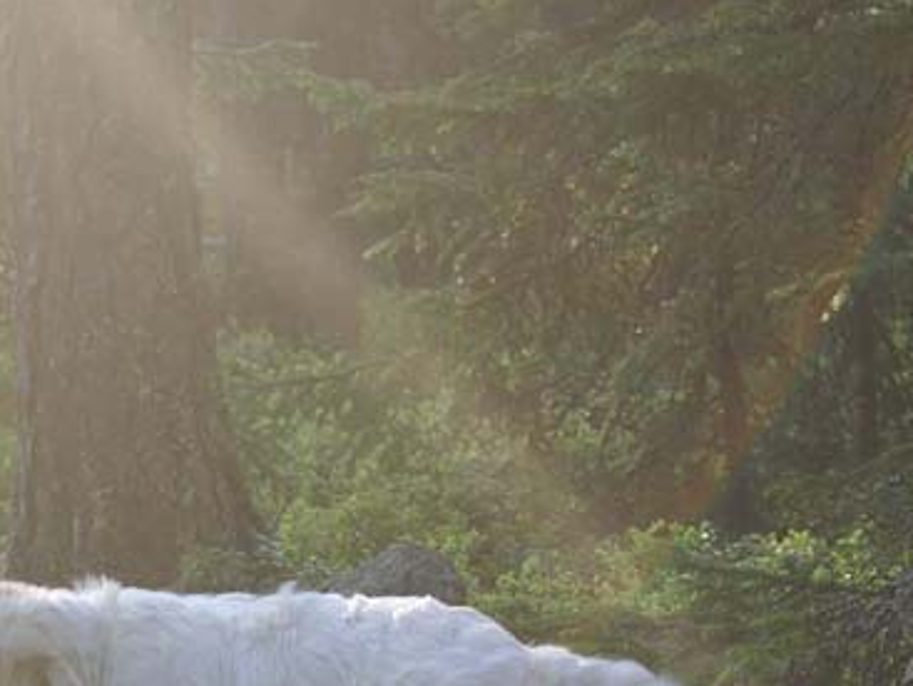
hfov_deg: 12.4
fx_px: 4145
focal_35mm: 157
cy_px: 618
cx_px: 37
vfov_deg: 9.4
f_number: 5.6
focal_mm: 50
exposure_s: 1/100
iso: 125
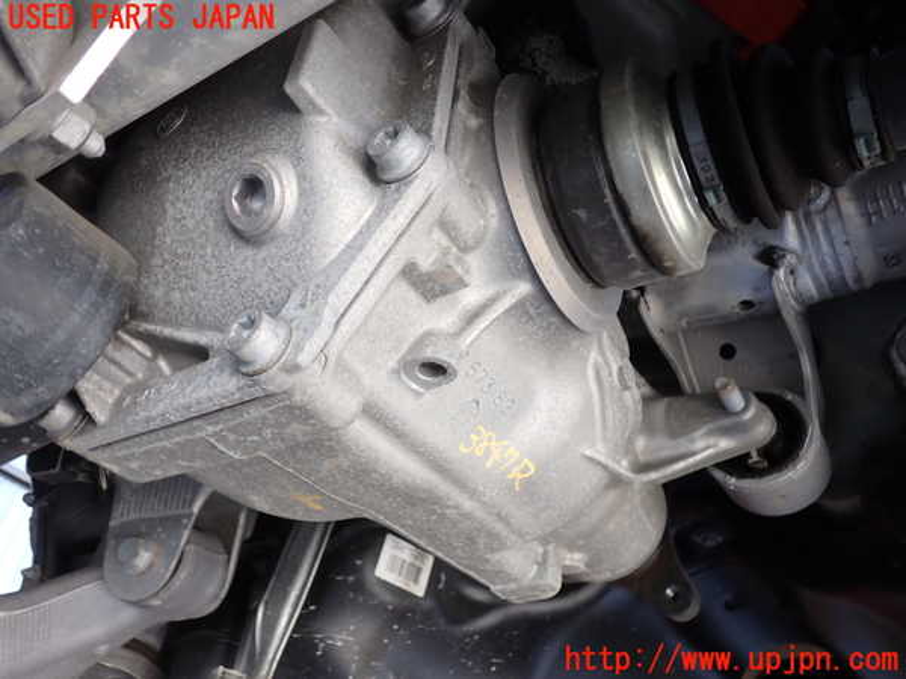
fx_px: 785
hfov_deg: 60.0
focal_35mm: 30
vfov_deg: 46.8
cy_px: 340
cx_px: 453
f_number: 2.3
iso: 125
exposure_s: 1/60
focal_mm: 5.4
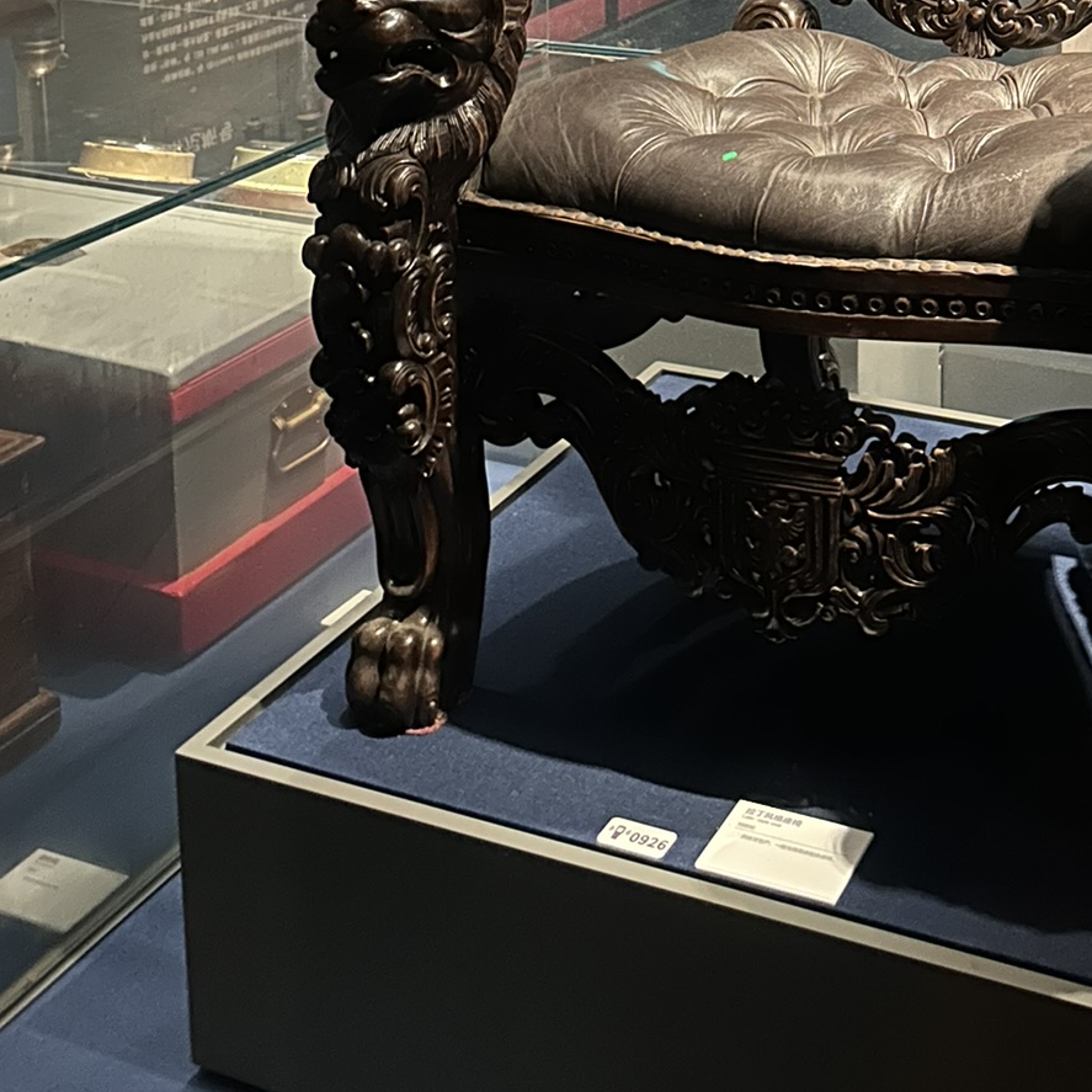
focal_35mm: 49
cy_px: -165
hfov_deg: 33.4
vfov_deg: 30.3
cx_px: 920
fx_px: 1749
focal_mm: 6.86
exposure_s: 1/24
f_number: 1.78
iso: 2000
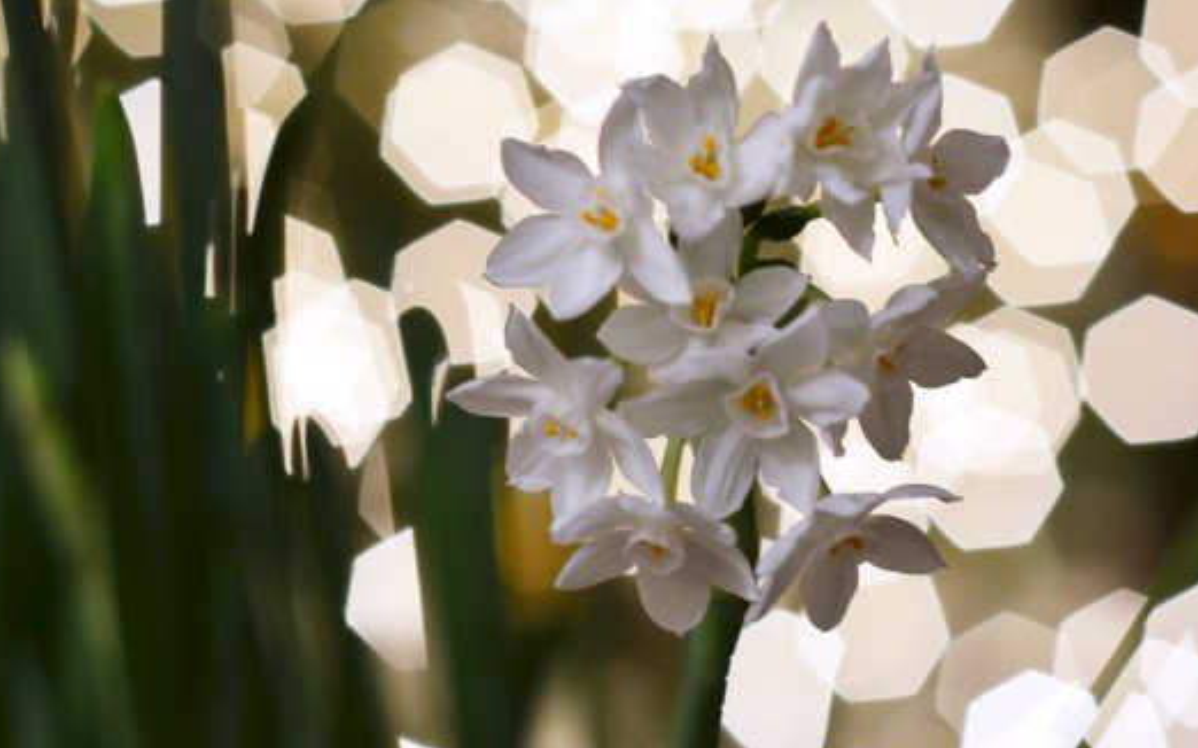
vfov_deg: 13.3
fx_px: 3199
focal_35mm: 98
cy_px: 397
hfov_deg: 21.2
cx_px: 741
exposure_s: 1/15
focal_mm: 50
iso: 400
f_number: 2.8
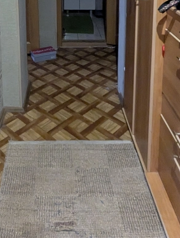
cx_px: 44
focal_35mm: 36
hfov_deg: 38.7
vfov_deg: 40.3
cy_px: -30
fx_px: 249
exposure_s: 1/25
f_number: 2.2
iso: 742
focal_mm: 1.95
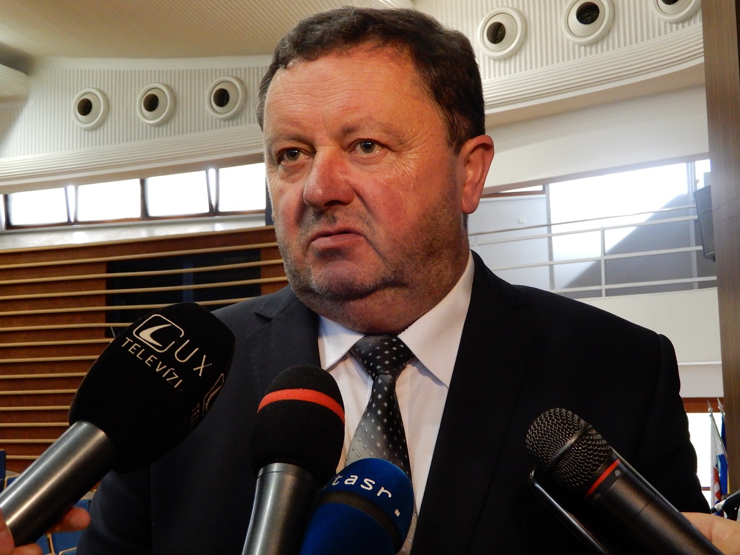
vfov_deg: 32.2
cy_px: 278
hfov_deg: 42.1
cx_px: 370
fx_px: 962
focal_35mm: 45
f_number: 4
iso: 200
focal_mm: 8
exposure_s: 1/10
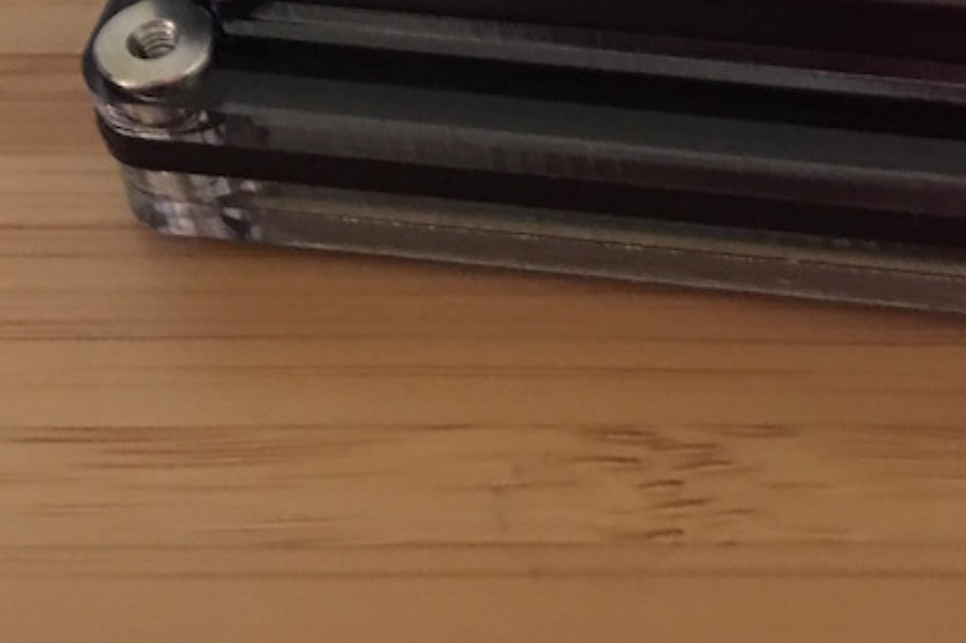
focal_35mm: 71
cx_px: 774
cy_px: -45
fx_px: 1904
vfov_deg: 18.5
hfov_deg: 27.9
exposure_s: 1/17
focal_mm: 4.15
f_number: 2.2
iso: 500
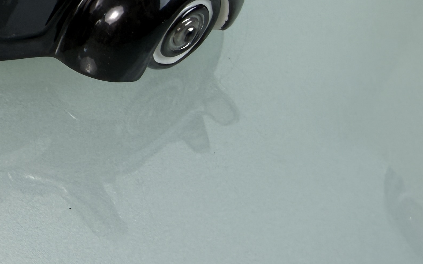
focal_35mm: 65
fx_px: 749
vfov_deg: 19.0
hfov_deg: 28.1
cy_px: -44
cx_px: -65
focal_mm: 2.22
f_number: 2.2
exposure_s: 1/100
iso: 64
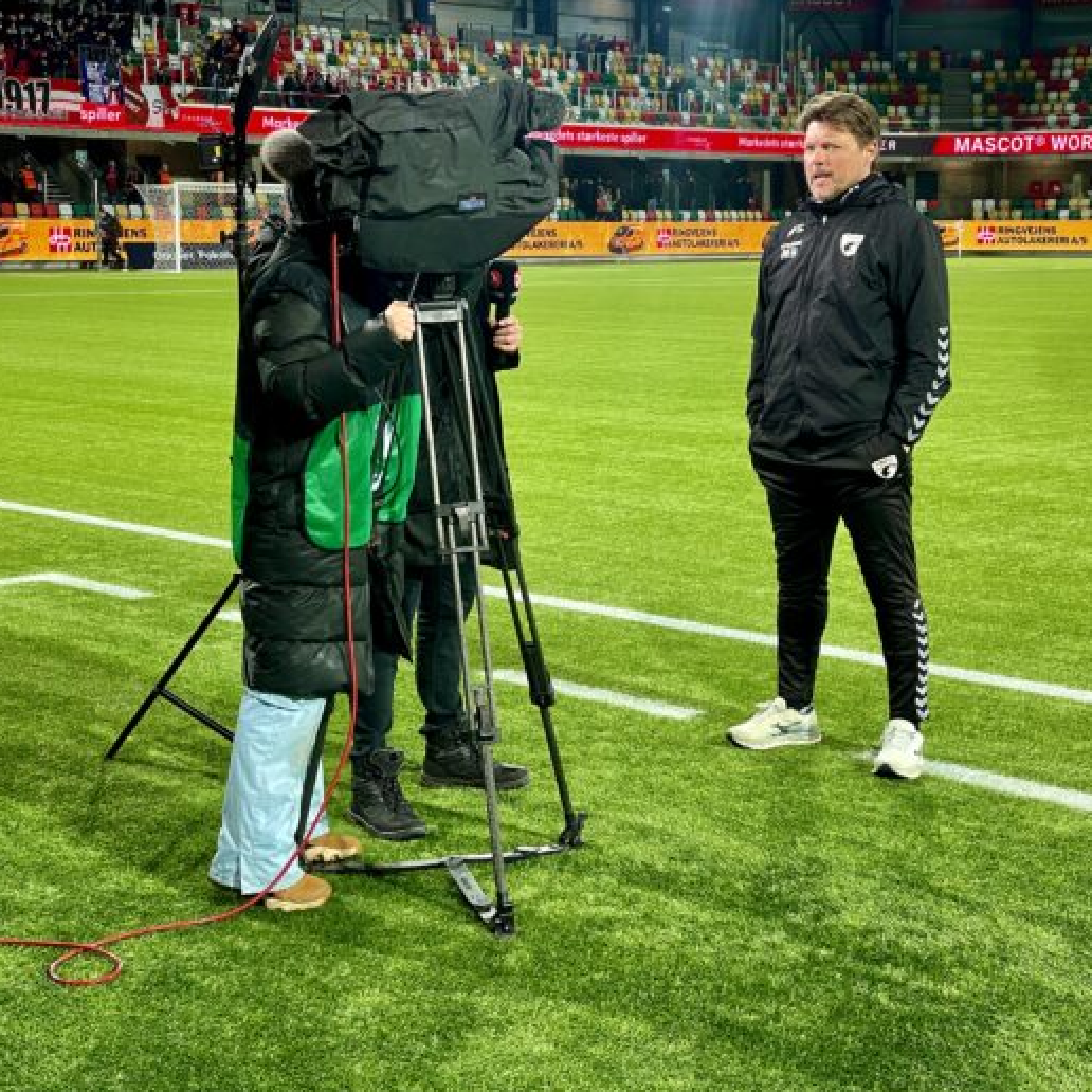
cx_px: 552
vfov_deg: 27.7
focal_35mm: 62
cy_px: 550
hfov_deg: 27.7
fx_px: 2213
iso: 80
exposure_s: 1/102
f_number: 2
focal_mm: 6
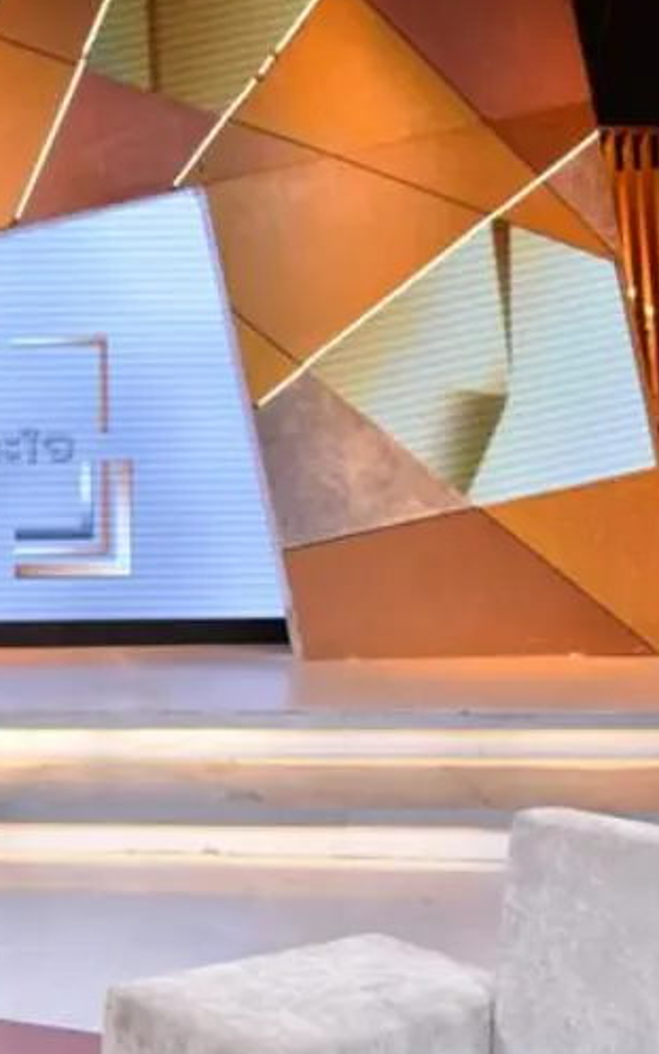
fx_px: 1378
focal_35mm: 48
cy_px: 526
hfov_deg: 24.7
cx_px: -102
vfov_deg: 41.8
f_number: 5
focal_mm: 30
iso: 1600
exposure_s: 1/160
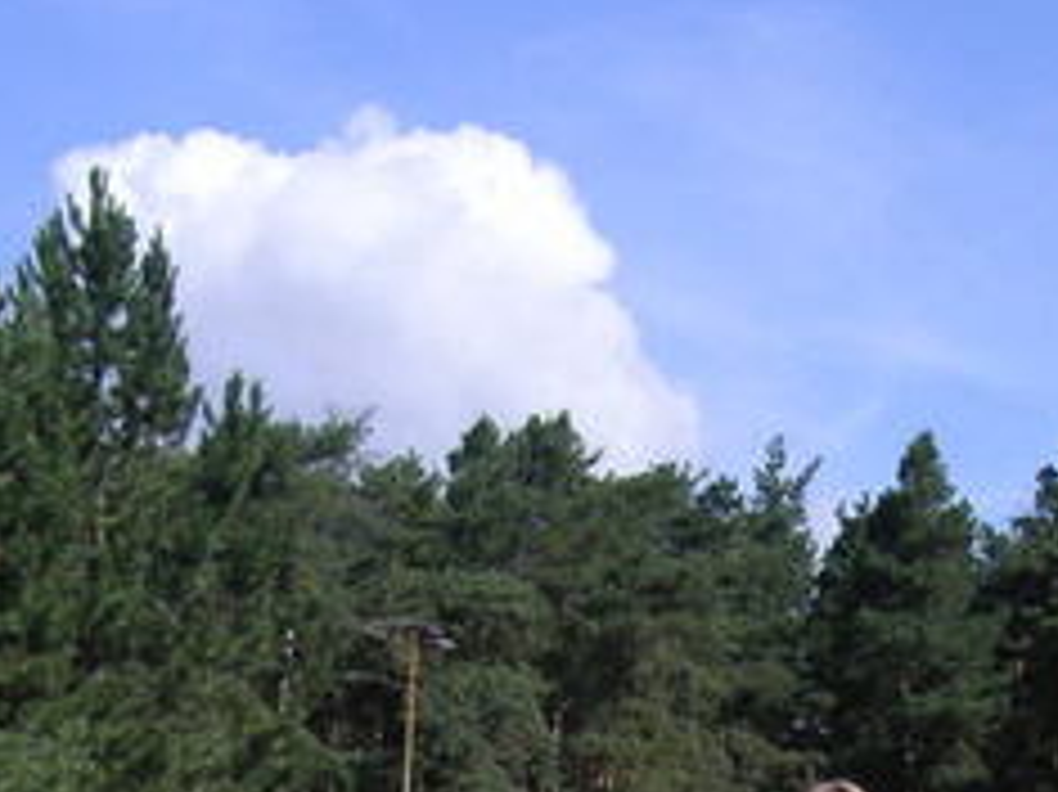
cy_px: 1184
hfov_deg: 15.6
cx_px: 603
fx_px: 3849
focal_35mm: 126
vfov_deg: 11.3
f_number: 6.7
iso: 50
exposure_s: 1/180
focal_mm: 6.1
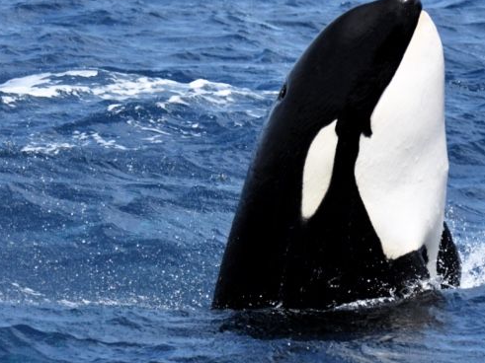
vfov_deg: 5.4
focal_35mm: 274
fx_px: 3838
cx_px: 342
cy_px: 137
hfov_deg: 7.2
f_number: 5.3
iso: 1000
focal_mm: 175
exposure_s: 1/8000
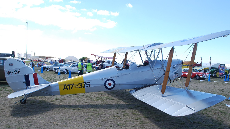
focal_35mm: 31
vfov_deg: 37.6
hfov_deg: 62.6
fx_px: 189
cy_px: 78
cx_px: 118
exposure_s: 1/200
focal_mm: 18
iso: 100
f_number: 7.1
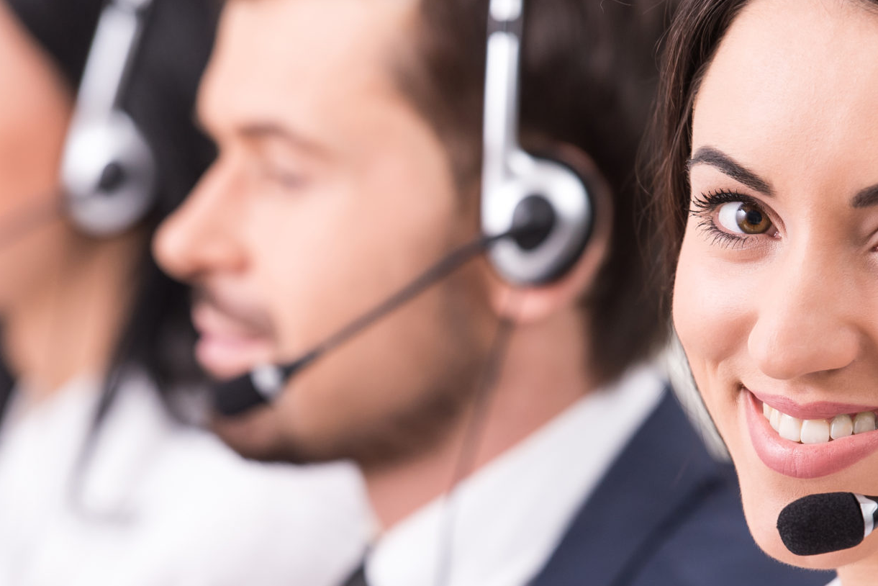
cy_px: 421
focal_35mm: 370
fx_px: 9025
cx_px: 420
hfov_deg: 5.6
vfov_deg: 3.7
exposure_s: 1/125
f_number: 4
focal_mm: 175
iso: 400
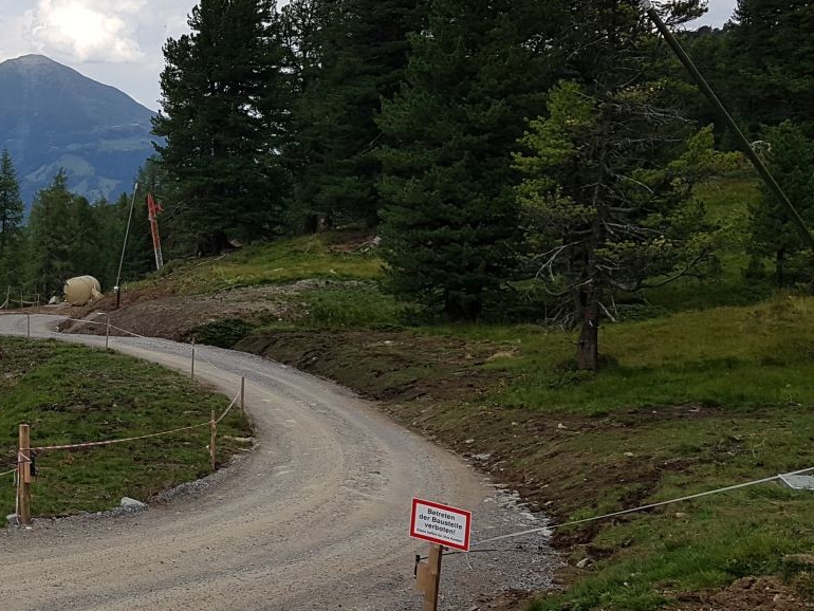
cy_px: 141
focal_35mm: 54
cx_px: 5
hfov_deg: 32.7
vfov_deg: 26.6
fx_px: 1270
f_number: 1.7
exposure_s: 1/2160
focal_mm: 4.2
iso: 50
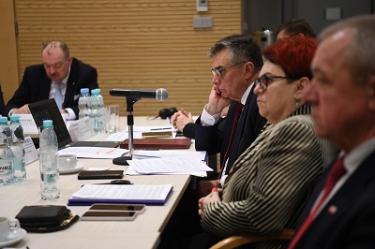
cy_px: 124
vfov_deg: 19.4
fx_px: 729
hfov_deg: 28.9
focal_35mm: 70
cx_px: 188
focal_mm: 70
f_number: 2.8
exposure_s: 1/160
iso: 800
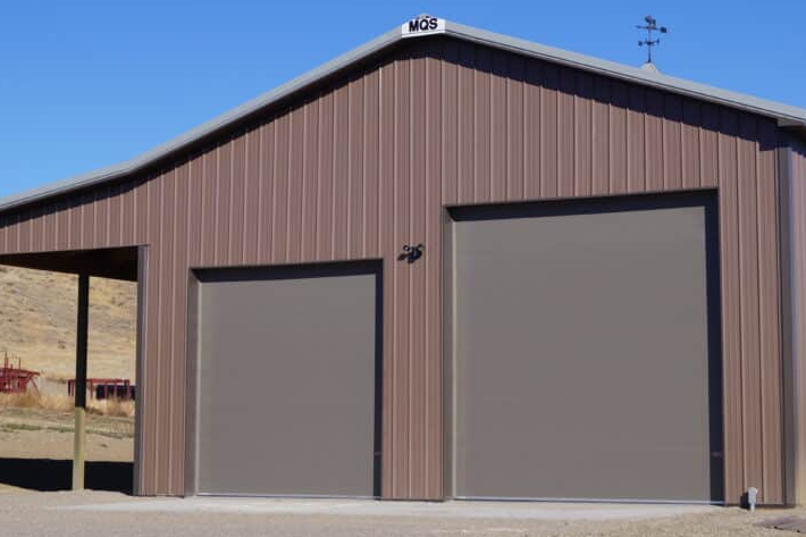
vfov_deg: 18.0
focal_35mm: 76
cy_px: 202
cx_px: 475
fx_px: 1695
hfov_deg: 26.7
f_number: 11
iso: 100
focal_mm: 35
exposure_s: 1/200
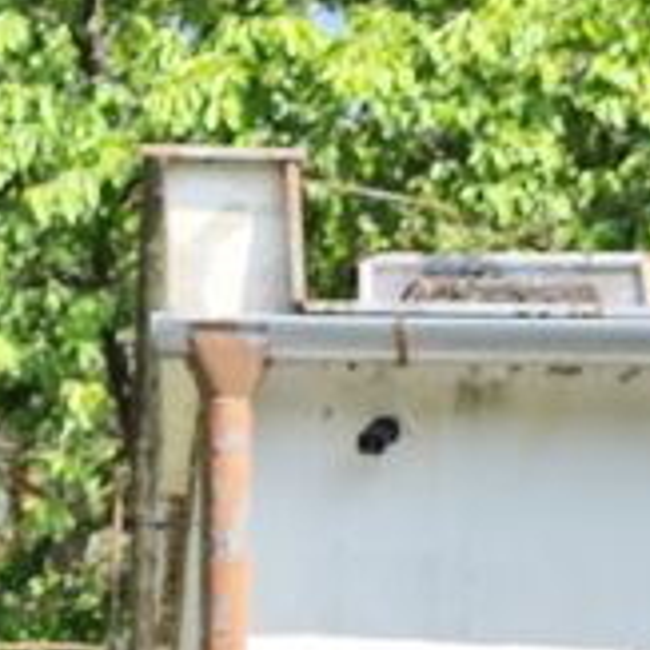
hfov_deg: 8.8
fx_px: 4058
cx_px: -439
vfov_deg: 9.0
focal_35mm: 191
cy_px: 913
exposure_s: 1/393
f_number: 1.65
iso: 50
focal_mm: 6.19
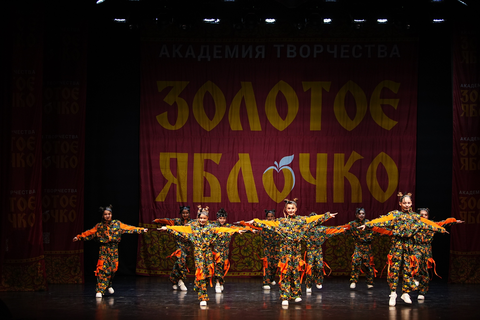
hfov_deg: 25.4
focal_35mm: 80
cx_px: 240
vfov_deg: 17.1
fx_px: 1067
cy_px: 160
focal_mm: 80
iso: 1600
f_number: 2.8
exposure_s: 1/400
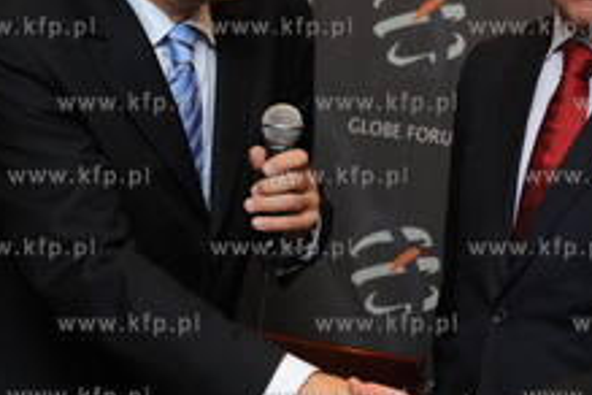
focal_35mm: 128
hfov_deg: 15.9
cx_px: 481
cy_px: 138
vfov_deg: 10.7
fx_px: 2105
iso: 800
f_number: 5.6
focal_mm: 70
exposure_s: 1/125
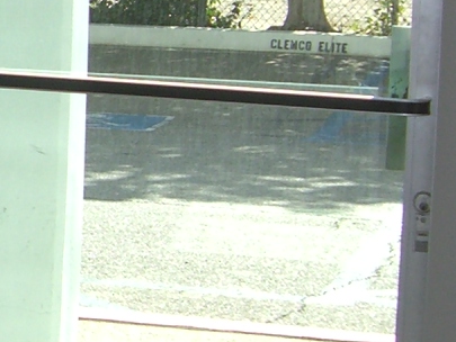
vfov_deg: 7.7
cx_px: -243
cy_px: 10
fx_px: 2530
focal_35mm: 192
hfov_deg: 10.0
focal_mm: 6.2
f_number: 2.7
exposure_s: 1/400
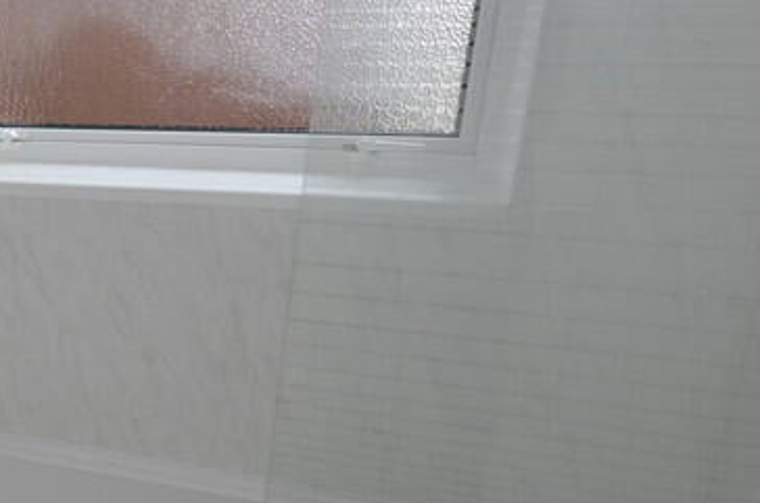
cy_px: 357
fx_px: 978
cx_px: -175
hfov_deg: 33.6
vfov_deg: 28.6
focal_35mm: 46
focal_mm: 11
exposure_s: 1/60
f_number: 5
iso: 800
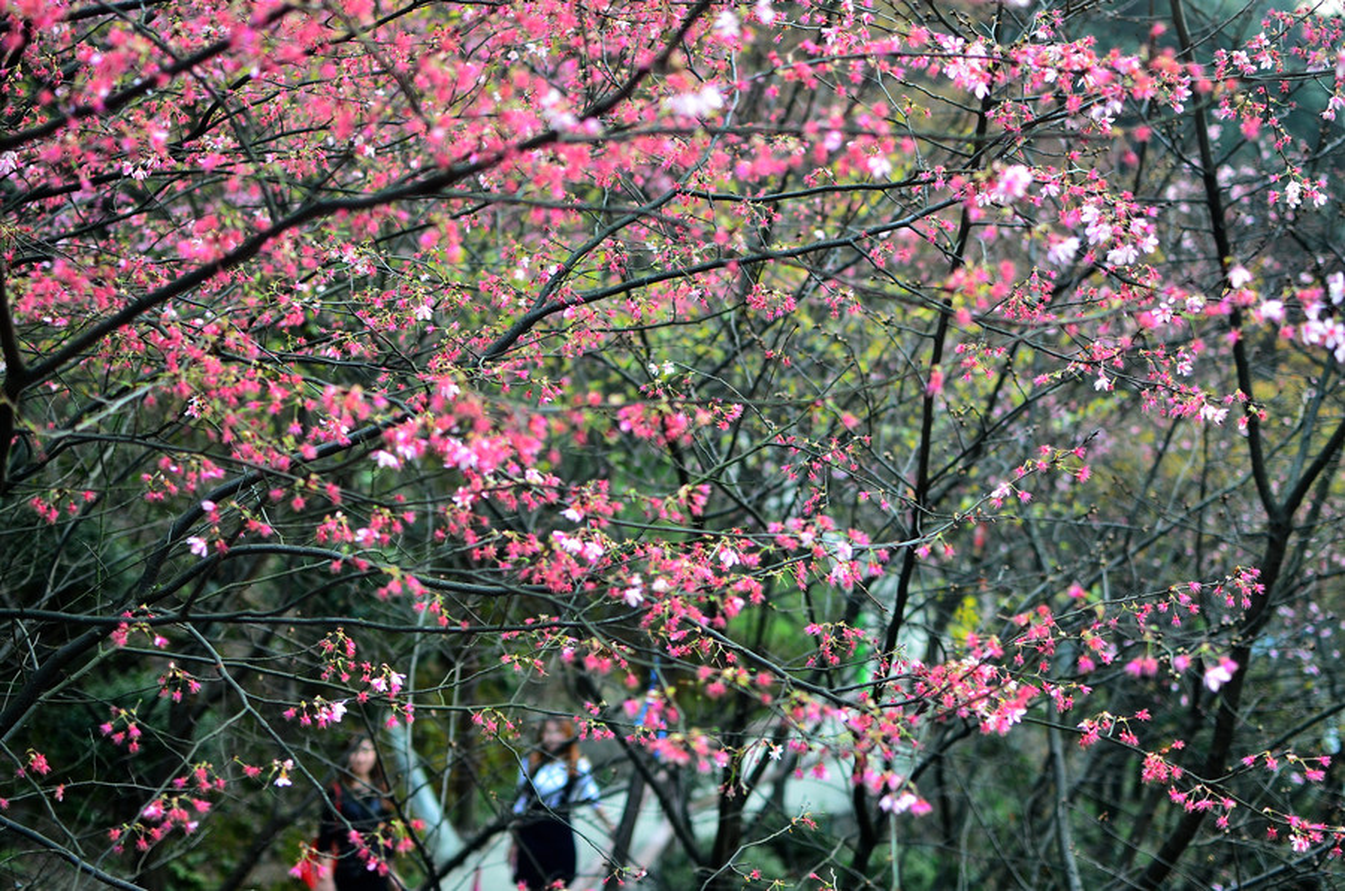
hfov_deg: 37.9
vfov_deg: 25.6
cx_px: 672
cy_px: 446
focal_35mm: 52
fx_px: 1957
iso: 250
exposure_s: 1/125
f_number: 2.5
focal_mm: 35
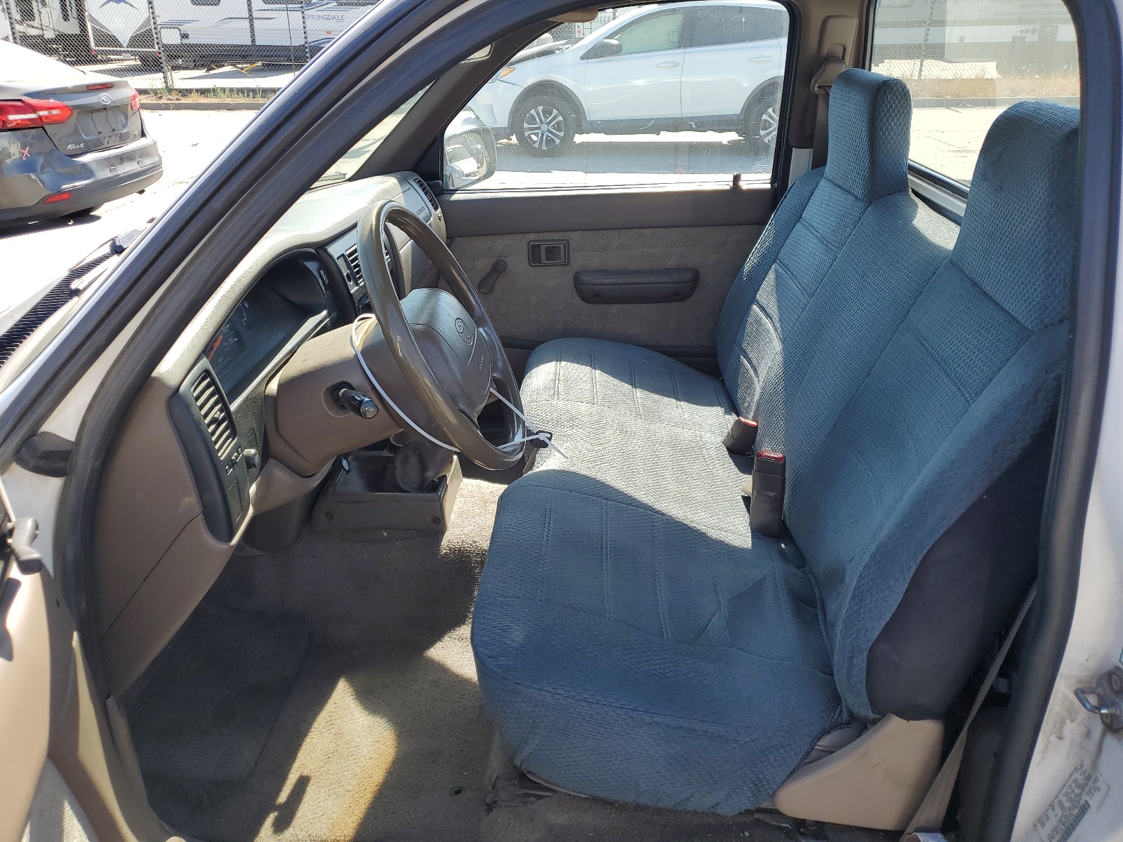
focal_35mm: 26
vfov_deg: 53.1
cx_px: 562
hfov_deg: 67.3
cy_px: 421
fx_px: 843
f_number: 1.5
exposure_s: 1/833
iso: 50
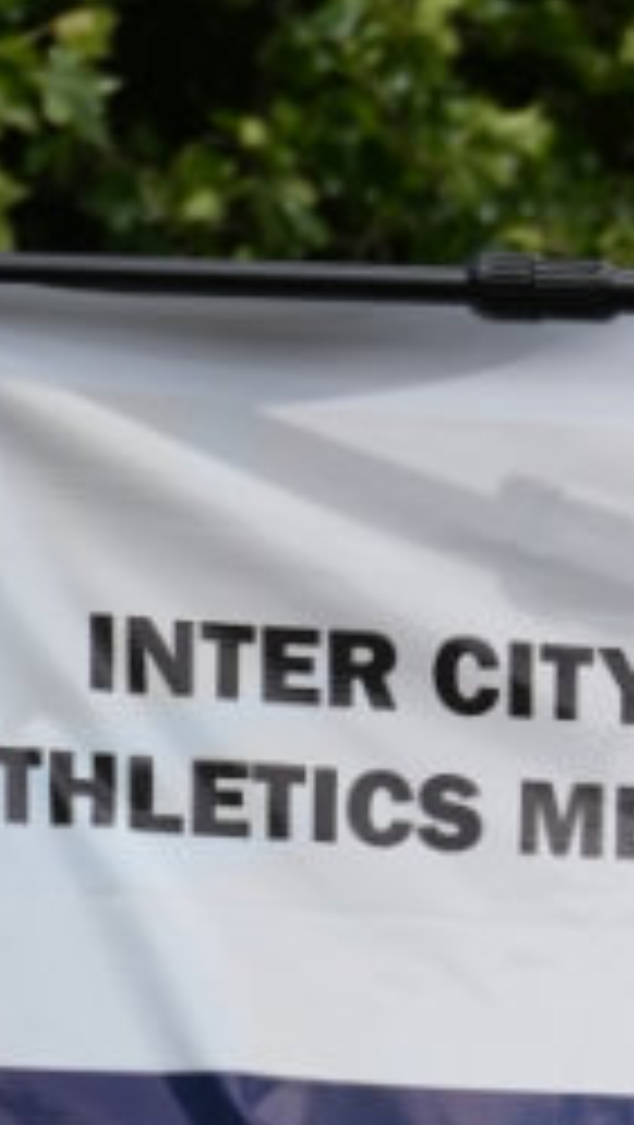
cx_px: 1880
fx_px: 5624
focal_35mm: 189
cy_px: 2621
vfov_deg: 10.1
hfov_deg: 6.0
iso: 250
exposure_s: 1/4000
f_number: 2.8
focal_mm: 29.4
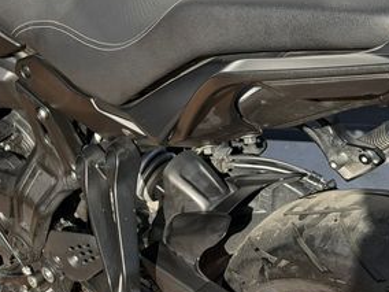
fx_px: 1214
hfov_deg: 17.7
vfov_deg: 13.7
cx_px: -22
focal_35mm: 108
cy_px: 70
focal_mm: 6.76
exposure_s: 1/2088
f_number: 1.78
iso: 64
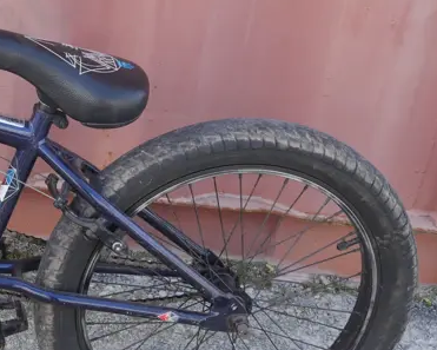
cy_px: 104
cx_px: -87
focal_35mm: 97
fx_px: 1255
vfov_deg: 15.8
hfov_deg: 18.7
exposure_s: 1/125
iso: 200
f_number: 5
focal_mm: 18
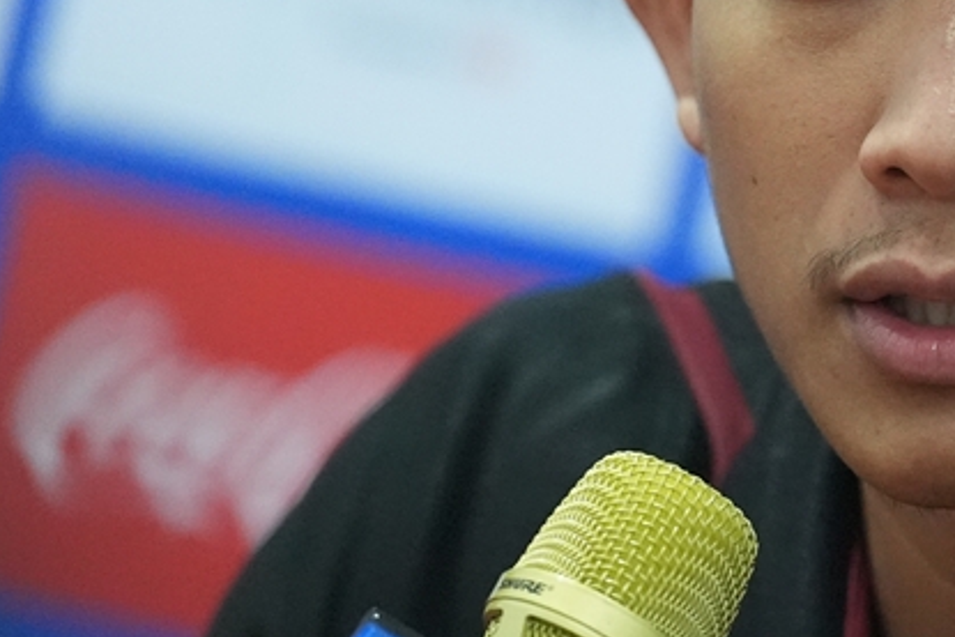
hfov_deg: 2.4
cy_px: 7
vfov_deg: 1.6
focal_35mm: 867
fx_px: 23006
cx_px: 983
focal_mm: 300
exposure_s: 1/160
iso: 8000
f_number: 2.8
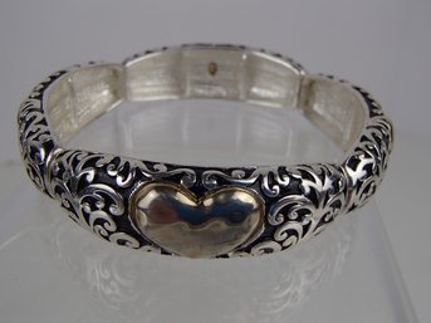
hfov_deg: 50.2
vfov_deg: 38.6
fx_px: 461
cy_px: 162
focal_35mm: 37
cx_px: 216
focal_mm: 6.64
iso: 160
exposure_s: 1/160
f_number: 4.7
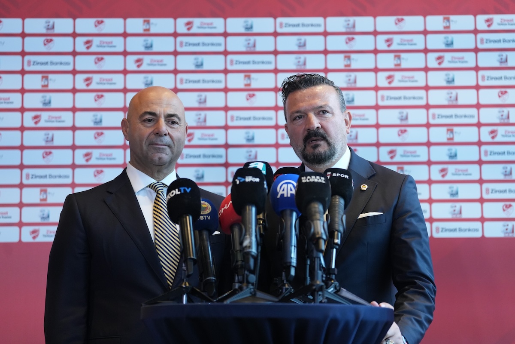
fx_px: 1173
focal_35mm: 82
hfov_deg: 24.8
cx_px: 258
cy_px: 172
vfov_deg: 16.7
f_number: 2.8
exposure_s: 1/400
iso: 3200
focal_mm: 82
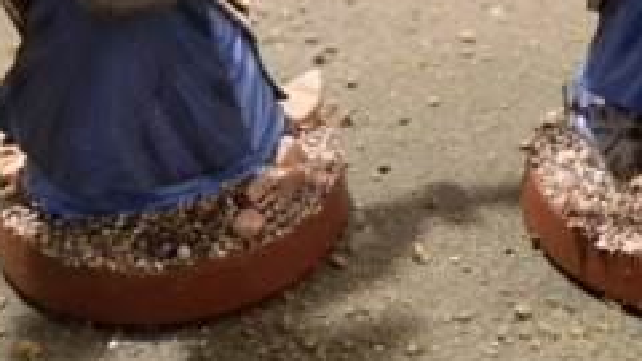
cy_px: -104
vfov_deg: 16.8
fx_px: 1158
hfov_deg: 30.8
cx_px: 423
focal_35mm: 68
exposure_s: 1/50
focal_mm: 5
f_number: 3.1
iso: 400
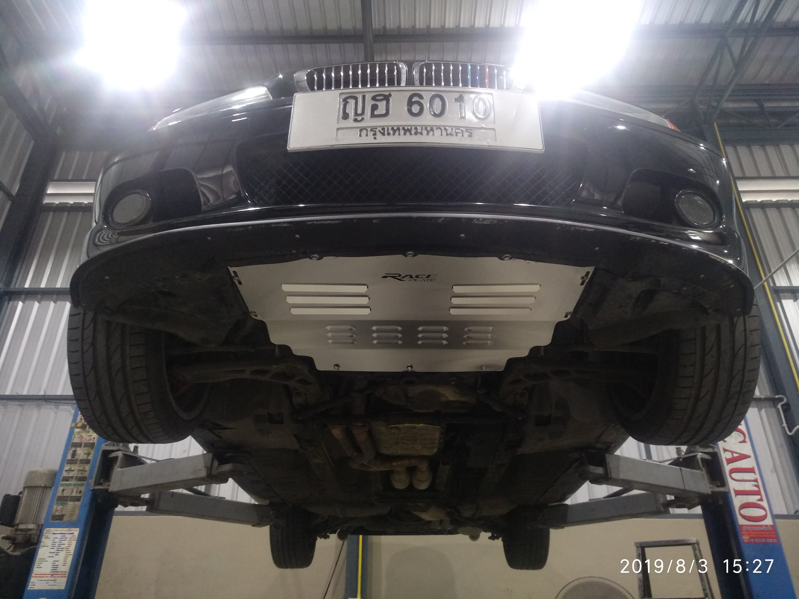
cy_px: 300
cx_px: 400
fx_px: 508
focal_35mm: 22
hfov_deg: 76.4
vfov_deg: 61.1
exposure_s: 1/33
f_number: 2.2
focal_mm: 3.81
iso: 400
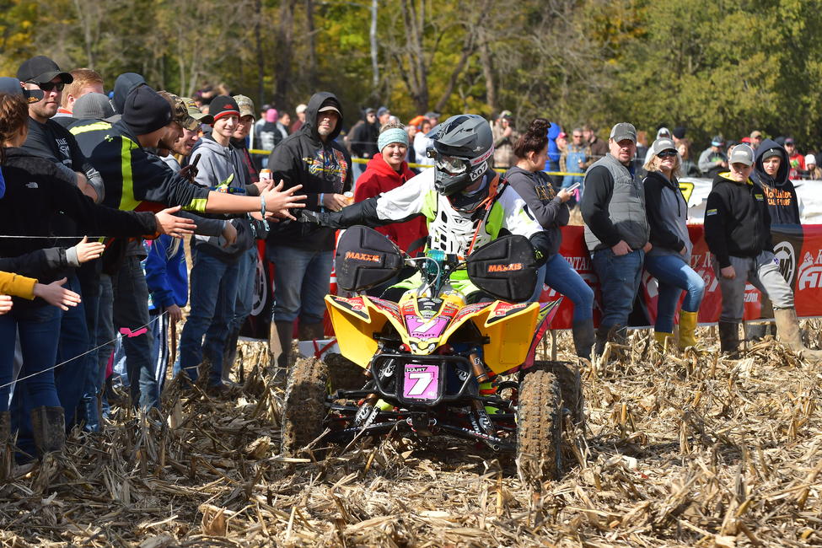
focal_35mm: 165
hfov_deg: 12.5
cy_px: 274
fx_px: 3767
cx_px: 411
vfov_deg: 8.3
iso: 400
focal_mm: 110
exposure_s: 1/2000
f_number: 5.6
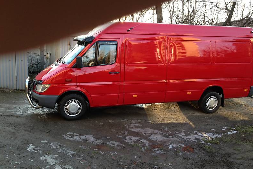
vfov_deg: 37.8
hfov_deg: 54.4
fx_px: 246
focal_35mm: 35
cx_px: 127
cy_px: 81
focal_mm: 4.1
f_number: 2.4
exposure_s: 1/120
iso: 50
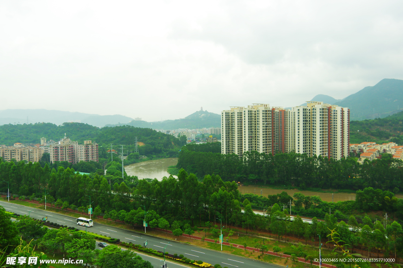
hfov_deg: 67.4
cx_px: 202
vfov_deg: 47.9
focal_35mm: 27
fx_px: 302
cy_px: 134
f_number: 6.3
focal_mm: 18
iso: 200
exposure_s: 1/60
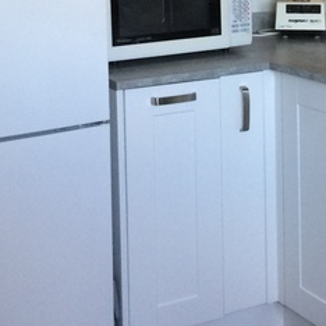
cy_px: -11
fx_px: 895
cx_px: 265
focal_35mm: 84
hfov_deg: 20.4
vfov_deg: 19.9
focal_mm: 4.15
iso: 64
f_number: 2.2
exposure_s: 1/33
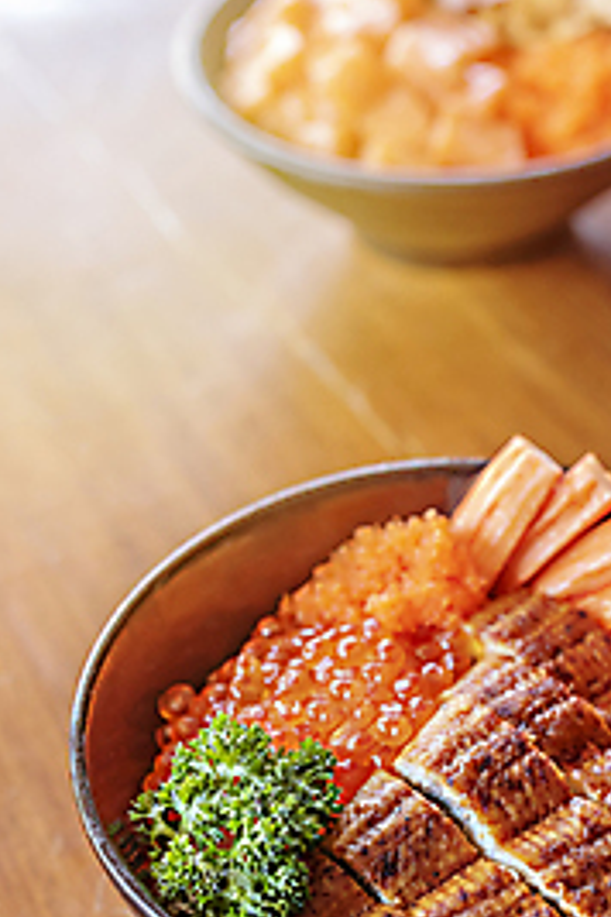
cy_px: 663
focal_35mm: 75
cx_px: 451
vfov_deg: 26.7
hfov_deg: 18.1
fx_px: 1909
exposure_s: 1/80
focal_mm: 50
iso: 1000
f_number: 4.5
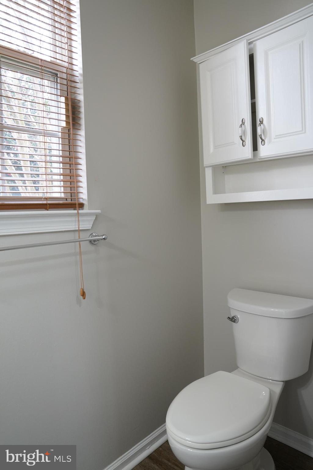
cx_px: 156
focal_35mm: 24
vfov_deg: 73.7
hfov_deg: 53.2
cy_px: 235
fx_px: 313
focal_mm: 24
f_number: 6.3
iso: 1250
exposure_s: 1/25
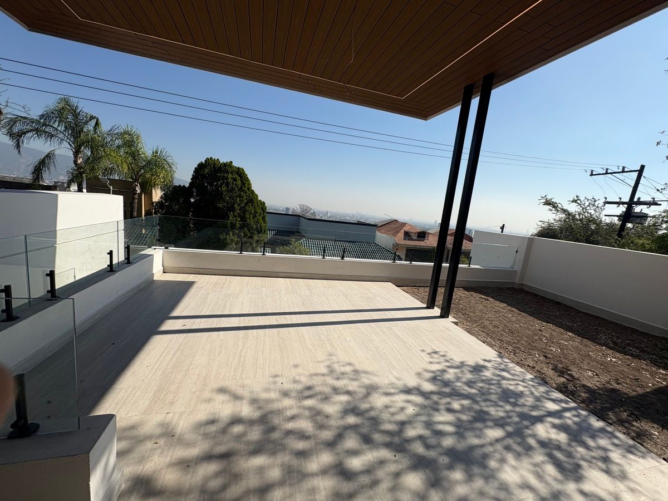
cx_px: 334
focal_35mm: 14
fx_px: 270
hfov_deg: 102.1
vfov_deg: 85.7
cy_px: 250
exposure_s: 1/2874
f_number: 2.2
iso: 50
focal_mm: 2.22
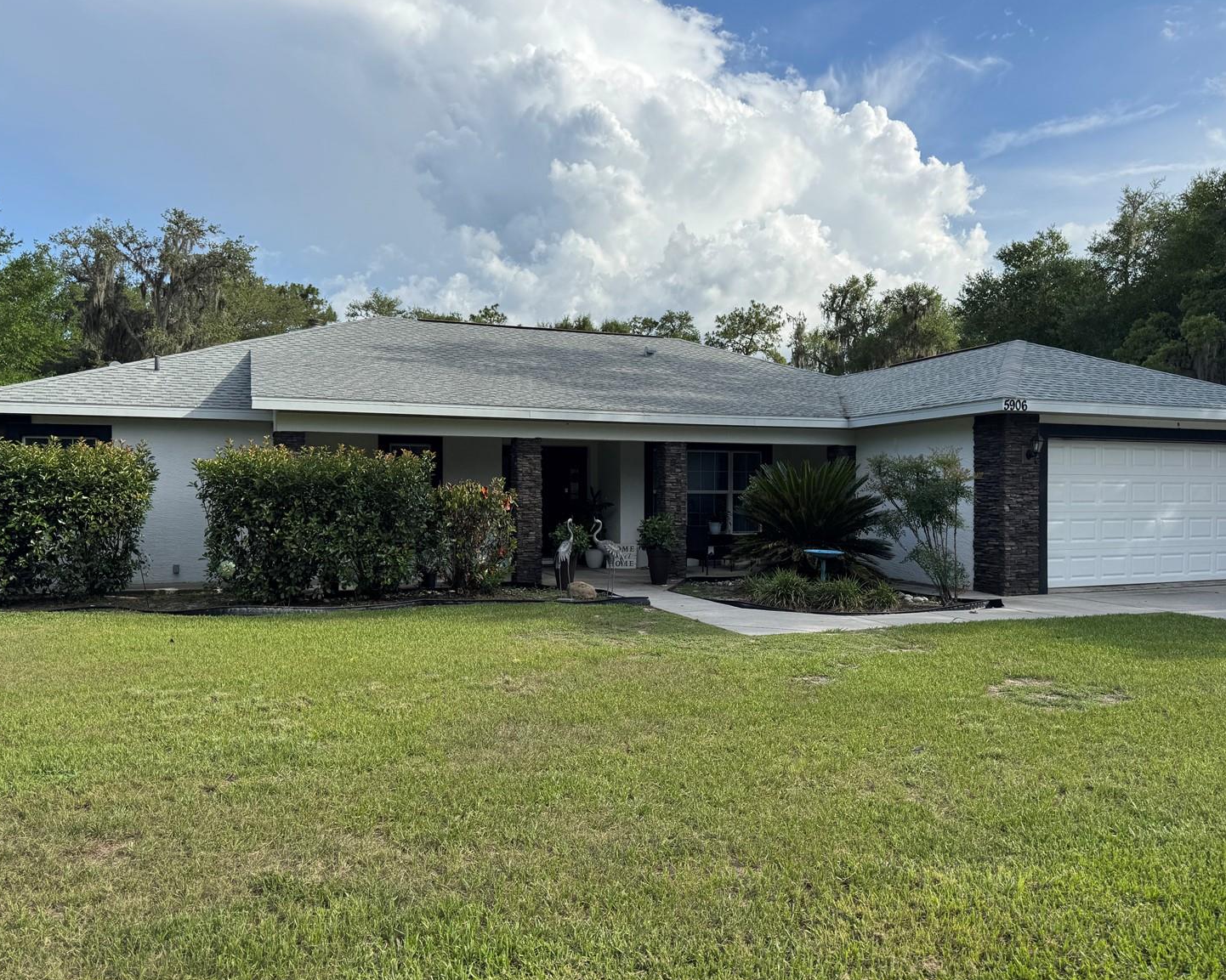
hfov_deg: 66.0
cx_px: 657
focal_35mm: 26
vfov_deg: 54.9
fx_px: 943
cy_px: 492
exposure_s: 1/3413
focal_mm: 6.76
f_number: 1.78
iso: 80
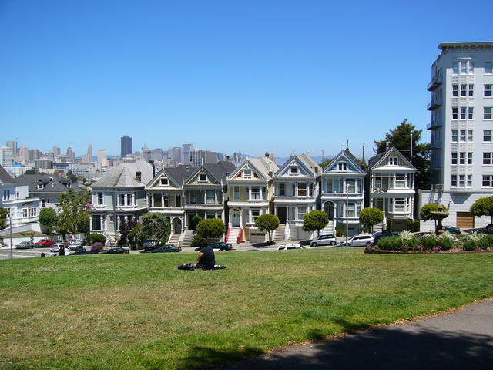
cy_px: 185
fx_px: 498
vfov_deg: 40.7
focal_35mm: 35
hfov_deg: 52.6
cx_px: 246
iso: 50
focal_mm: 5.8
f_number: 8
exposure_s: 1/160
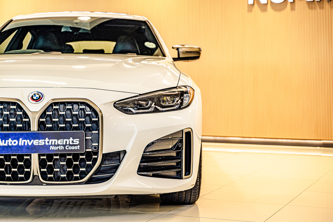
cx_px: 166
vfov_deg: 20.6
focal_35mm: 66
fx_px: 610
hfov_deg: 30.5
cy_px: 111
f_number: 2.8
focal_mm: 66
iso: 500
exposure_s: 1/125
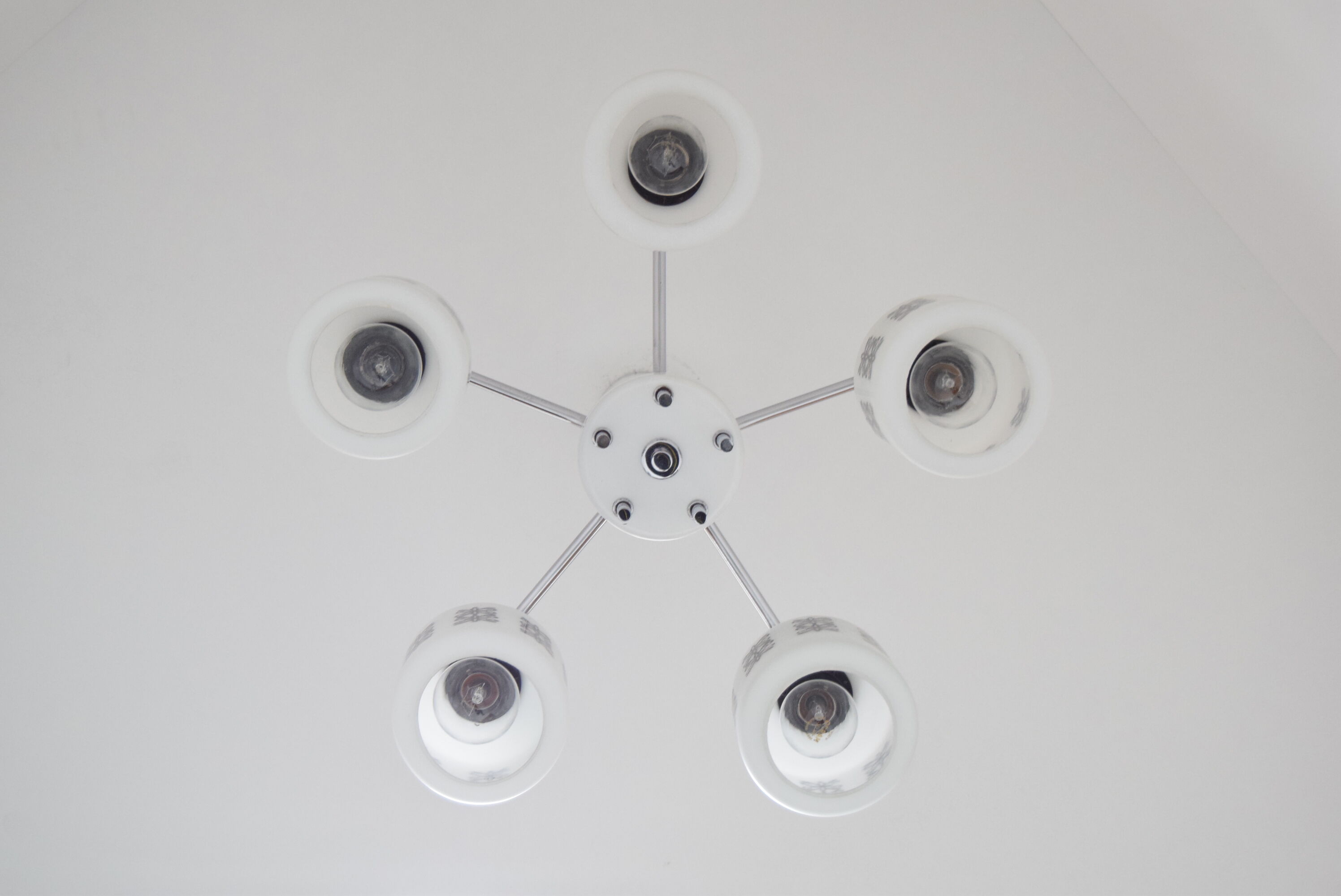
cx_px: 670
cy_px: 448
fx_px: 2516
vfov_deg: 20.2
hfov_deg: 29.8
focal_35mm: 68
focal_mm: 45
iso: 1600
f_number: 5.3
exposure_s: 1/25
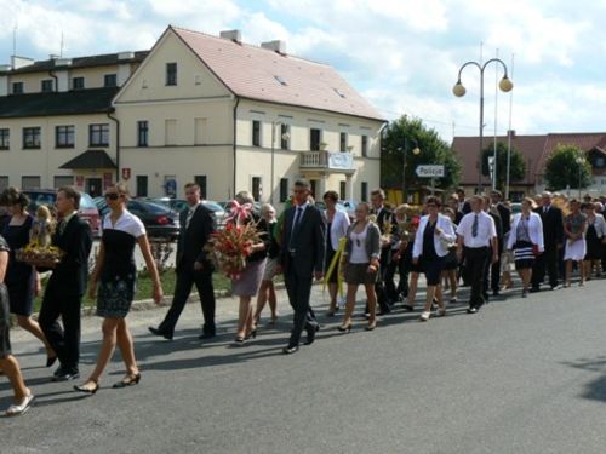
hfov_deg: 35.5
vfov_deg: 27.0
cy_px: 227
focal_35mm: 54
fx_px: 945
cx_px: 303
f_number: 6.3
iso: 80
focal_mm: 9.1
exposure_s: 1/400
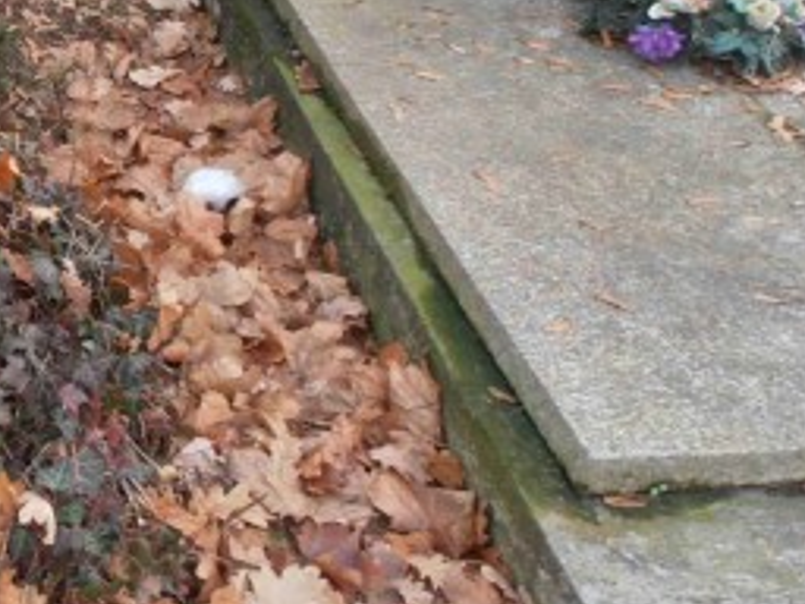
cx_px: -192
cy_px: 28
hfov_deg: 27.7
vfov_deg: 23.6
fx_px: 1395
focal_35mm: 60
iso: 80
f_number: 3
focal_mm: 4.2
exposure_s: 1/80
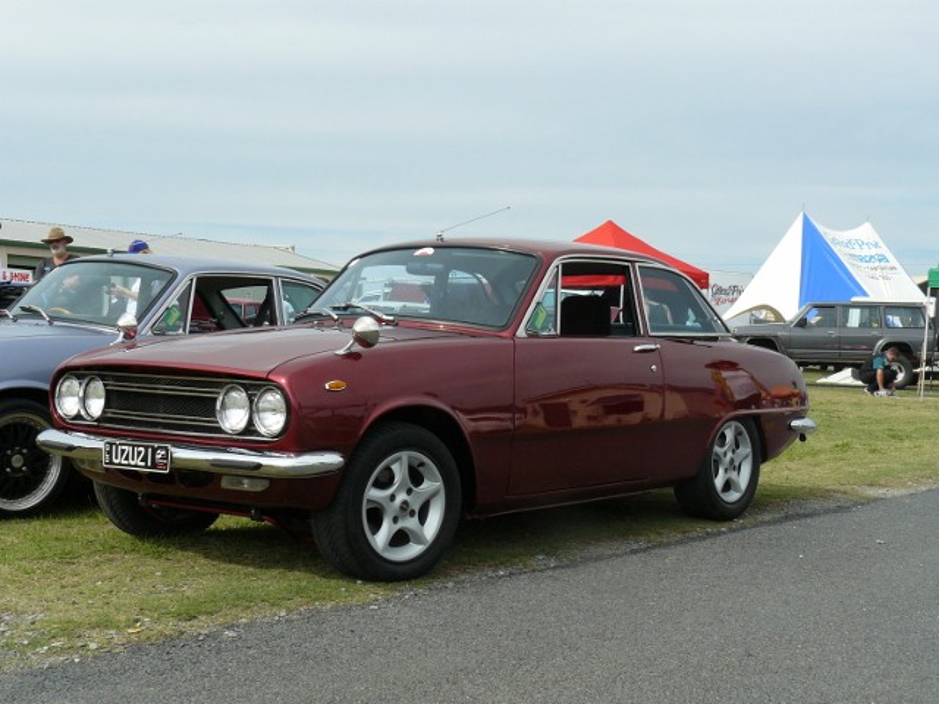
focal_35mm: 55
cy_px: 352
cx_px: 470
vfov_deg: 26.6
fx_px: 1492
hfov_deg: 34.9
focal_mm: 9.2
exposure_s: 1/320
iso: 100
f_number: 5.6
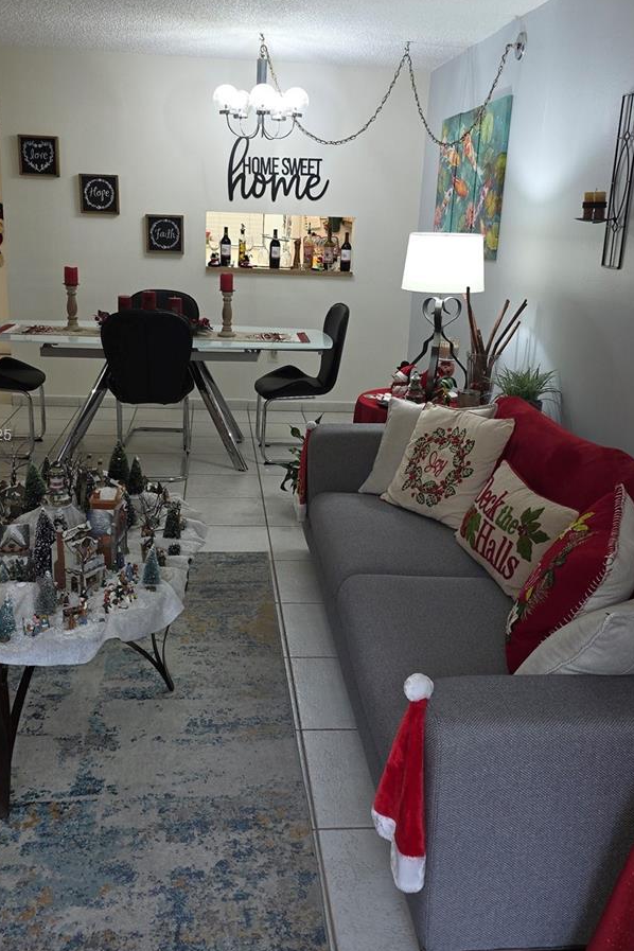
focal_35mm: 32
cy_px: 437
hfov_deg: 41.1
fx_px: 845
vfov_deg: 58.6
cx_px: 293
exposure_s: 1/40
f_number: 1.7
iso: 100
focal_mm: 6.3
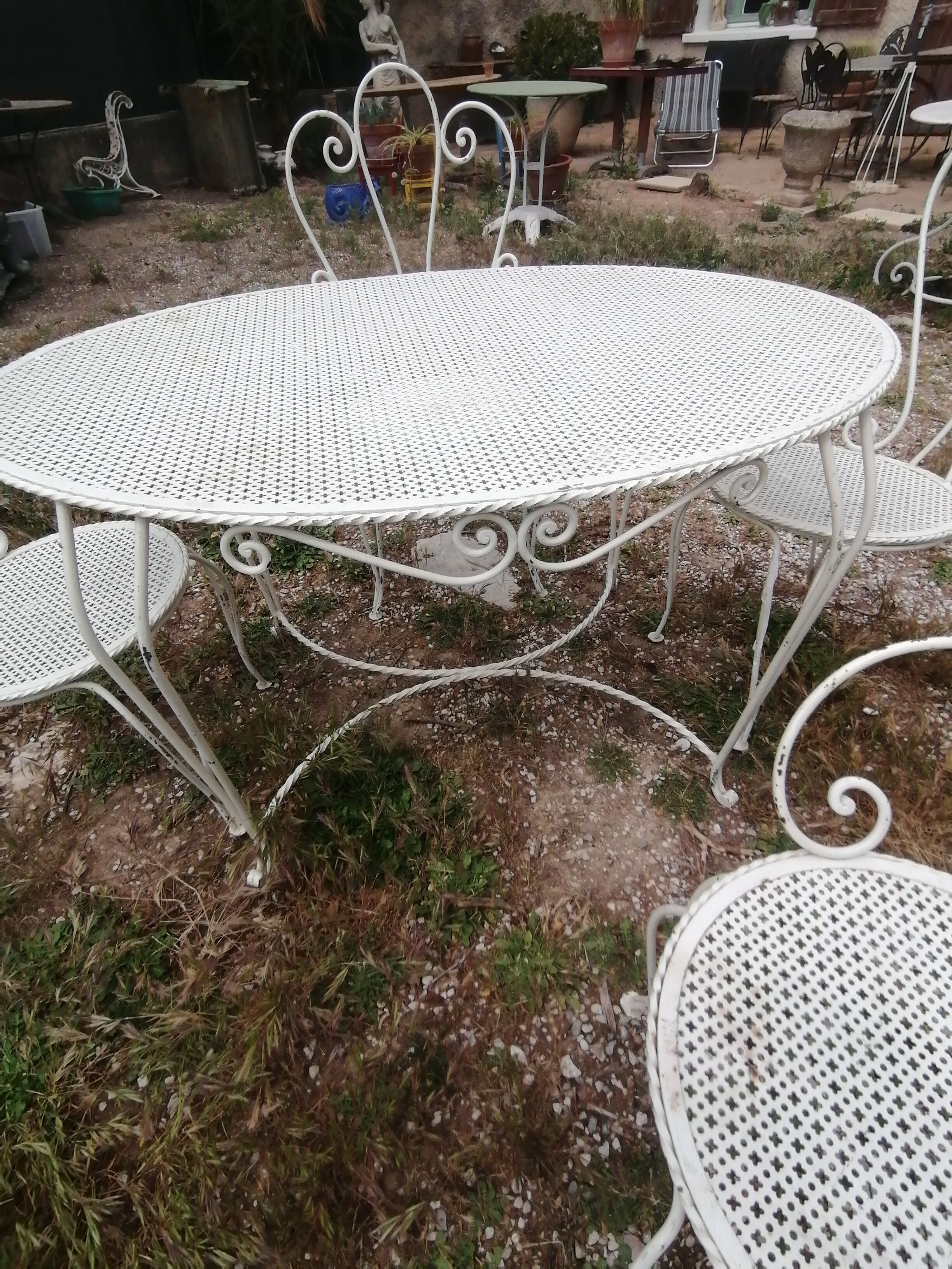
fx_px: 660
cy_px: 634
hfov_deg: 71.6
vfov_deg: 87.8
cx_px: 476
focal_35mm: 18
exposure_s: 1/1076
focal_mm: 1.78
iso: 50
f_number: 2.4
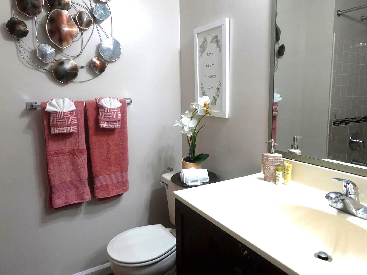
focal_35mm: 25
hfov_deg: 69.3
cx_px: 170
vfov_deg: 54.9
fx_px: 265
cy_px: 132
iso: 250
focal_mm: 7.6
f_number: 2
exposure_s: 1/80
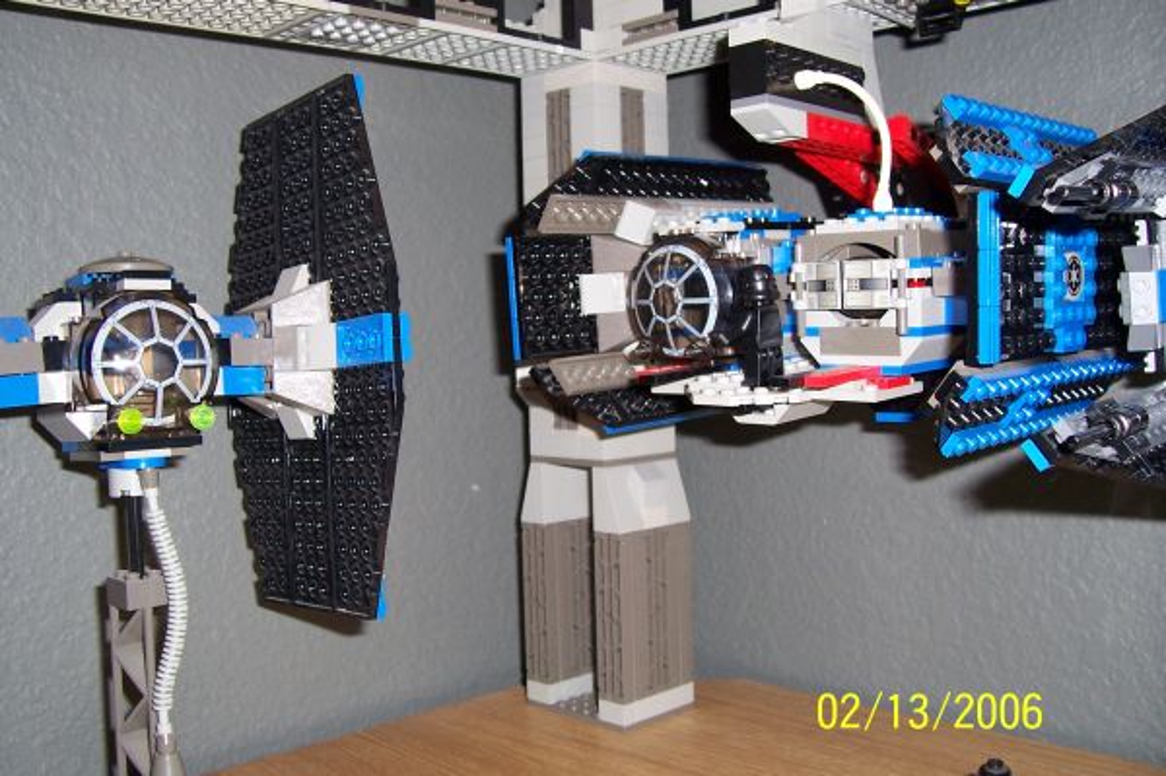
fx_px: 1100
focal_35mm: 34
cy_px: 388
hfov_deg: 55.8
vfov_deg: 38.8
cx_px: 583
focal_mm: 5.6
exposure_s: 1/60
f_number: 2.7
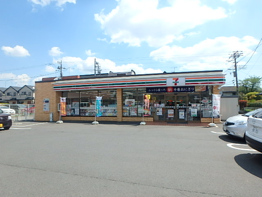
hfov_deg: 79.0
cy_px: 98
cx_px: 131
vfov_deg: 63.4
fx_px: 159
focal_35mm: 21
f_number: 3.5
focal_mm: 3.7
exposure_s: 1/1000
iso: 125
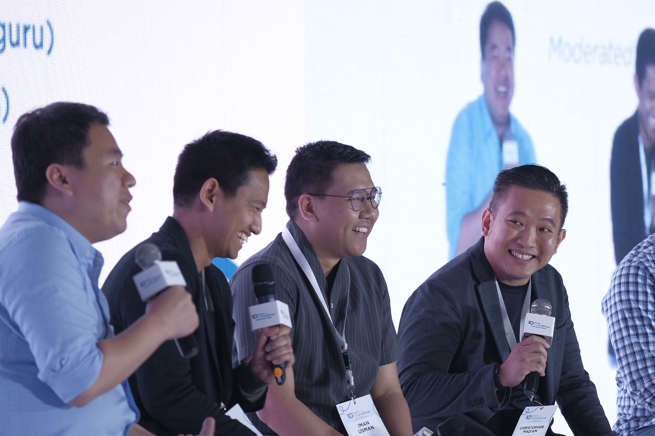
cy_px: 297
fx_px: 5693
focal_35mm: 313
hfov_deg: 6.6
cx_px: 444
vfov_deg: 4.4
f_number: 3.2
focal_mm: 140
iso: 1000
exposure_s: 1/125
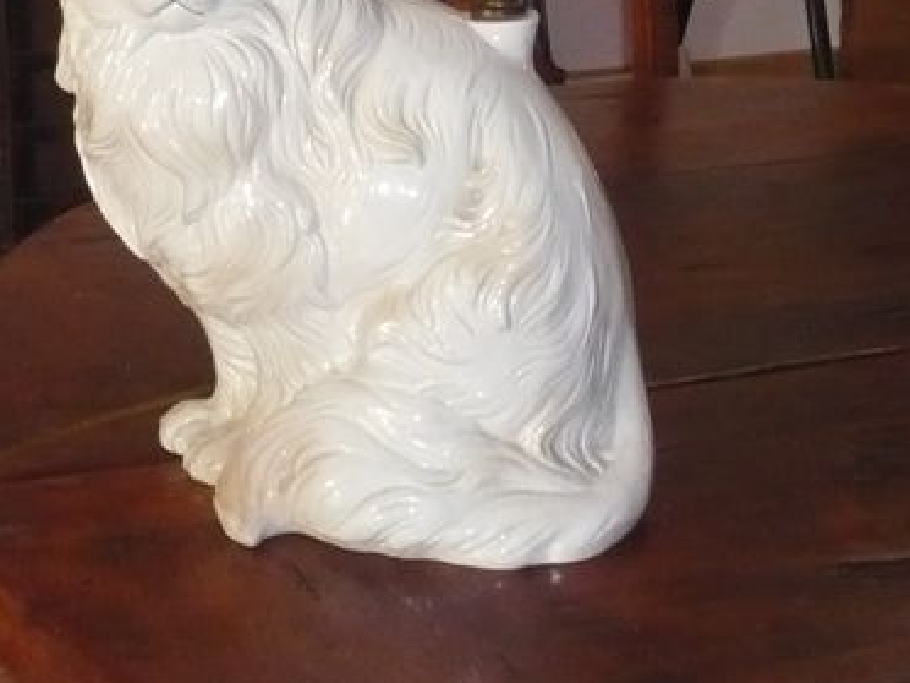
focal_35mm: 94
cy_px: -149
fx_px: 2471
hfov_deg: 20.9
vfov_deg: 15.1
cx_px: 511
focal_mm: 5.8
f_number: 2.8
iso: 400
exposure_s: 1/30
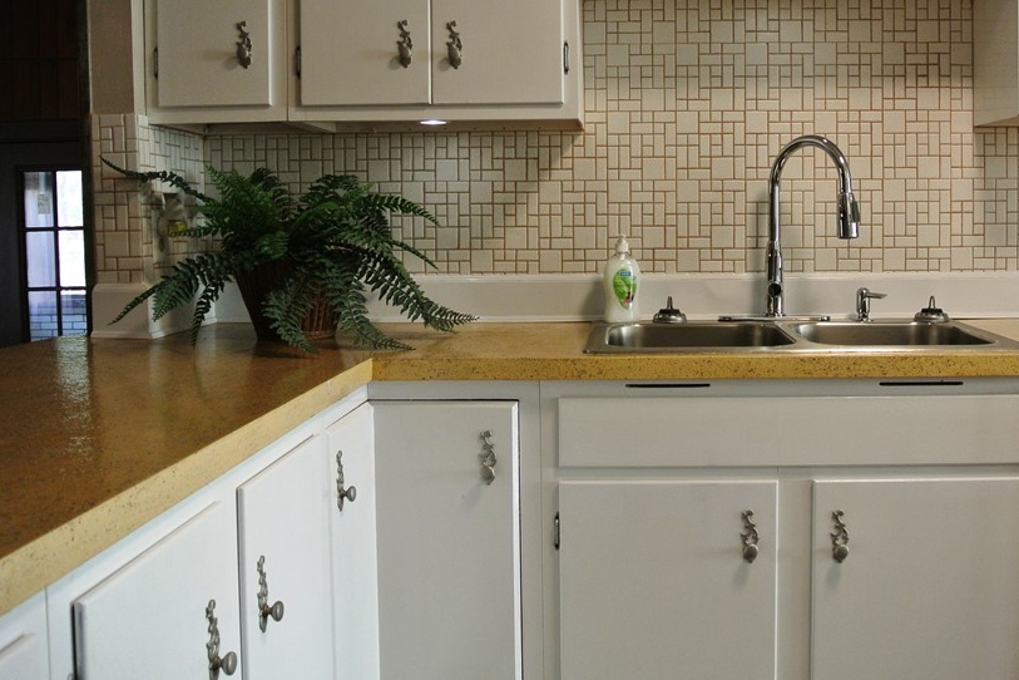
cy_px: 258
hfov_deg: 52.8
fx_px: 1019
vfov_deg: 36.7
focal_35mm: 36
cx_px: 614
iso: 320
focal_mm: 10
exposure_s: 1/60
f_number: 3.5
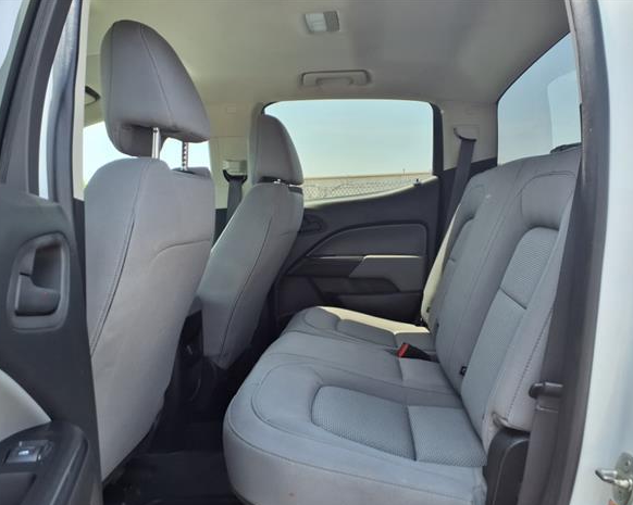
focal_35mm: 29
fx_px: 543
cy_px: 257
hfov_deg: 60.5
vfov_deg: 49.9
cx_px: 314
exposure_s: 1/357
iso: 40
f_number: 1.9
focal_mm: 3.58
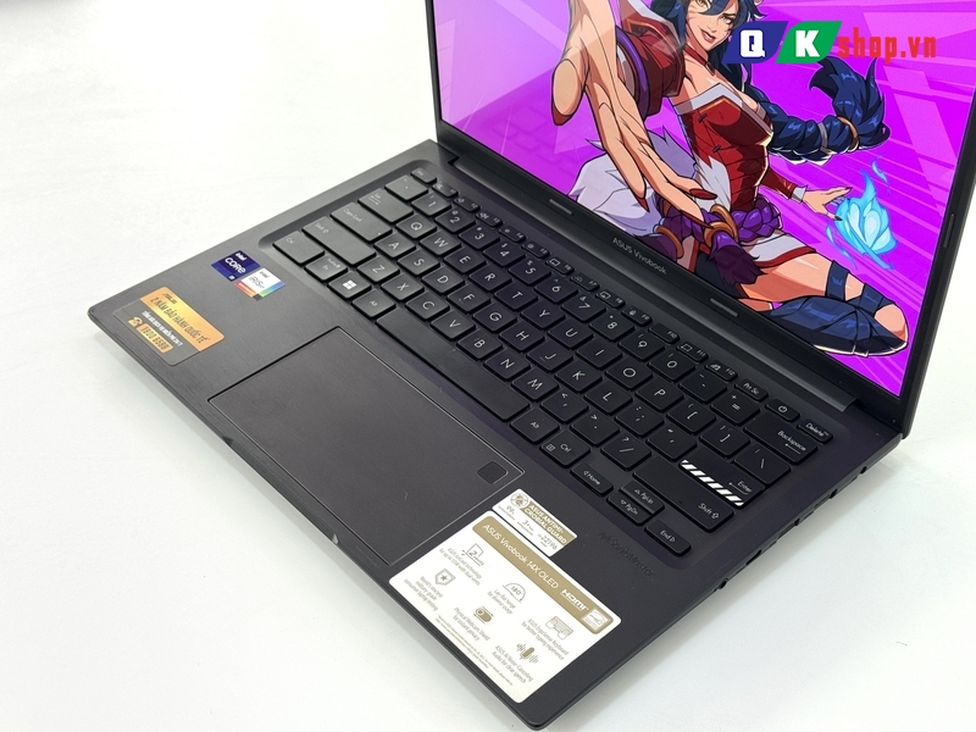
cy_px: 366
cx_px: 488
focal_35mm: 48
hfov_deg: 39.7
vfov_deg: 30.3
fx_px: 1353
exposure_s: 1/140
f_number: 1.78
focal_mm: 6.76
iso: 64
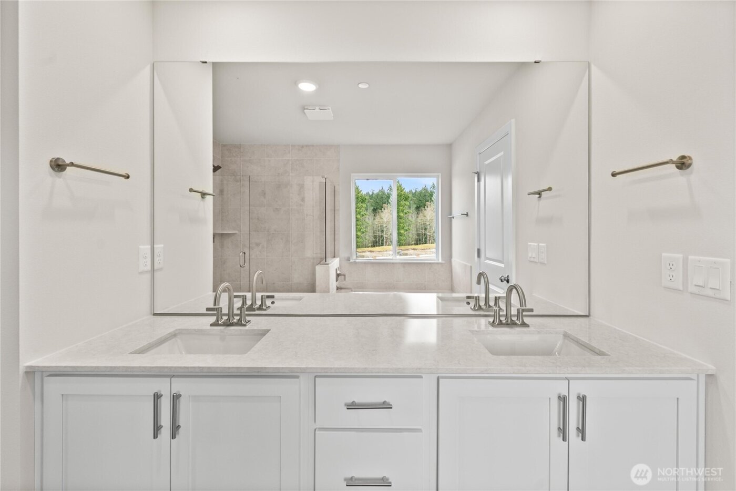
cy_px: 246
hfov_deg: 104.2
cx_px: 368
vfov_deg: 81.2
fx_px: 286
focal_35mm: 14
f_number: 7.1
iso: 1000
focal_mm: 14
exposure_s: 1/30
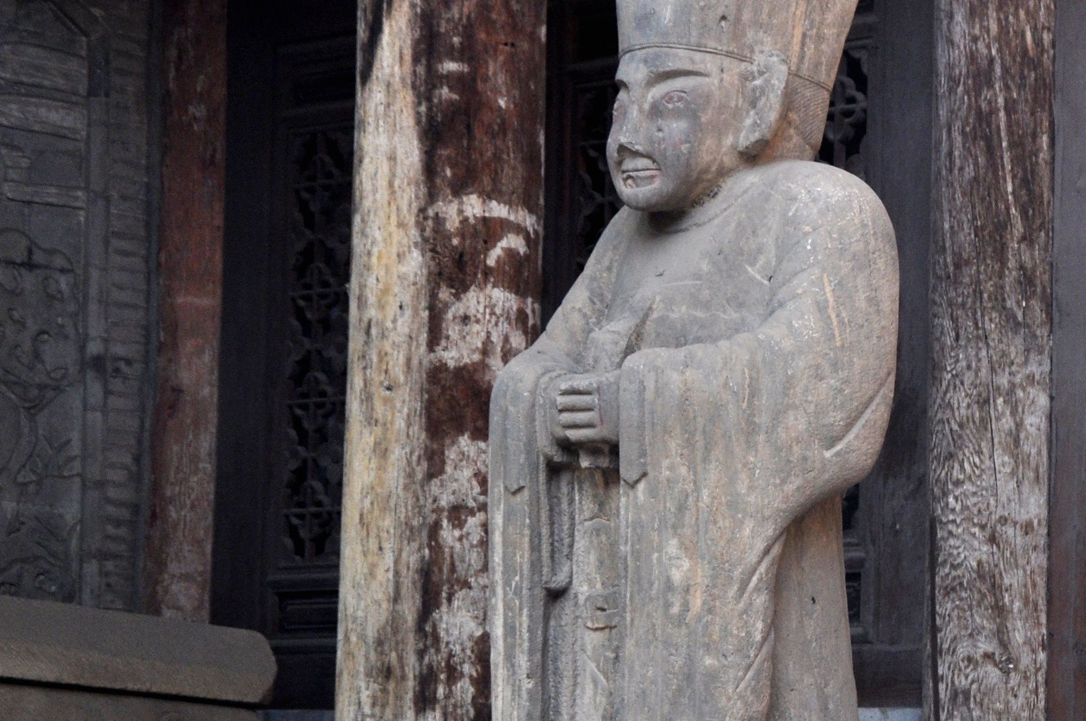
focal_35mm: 120
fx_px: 3615
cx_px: 1218
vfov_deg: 11.4
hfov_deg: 16.5
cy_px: 534
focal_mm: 34
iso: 400
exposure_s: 1/25
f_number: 8
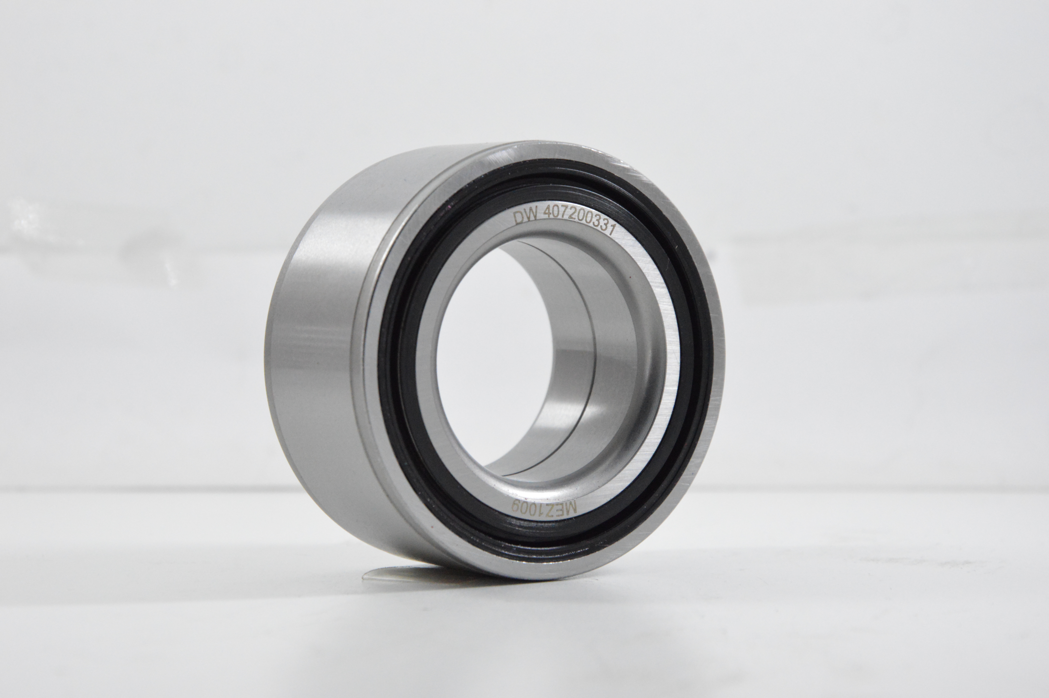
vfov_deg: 13.8
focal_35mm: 99
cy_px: 349
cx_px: 524
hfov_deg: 20.6
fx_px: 2882
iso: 3200
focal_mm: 66
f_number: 8
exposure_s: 1/100
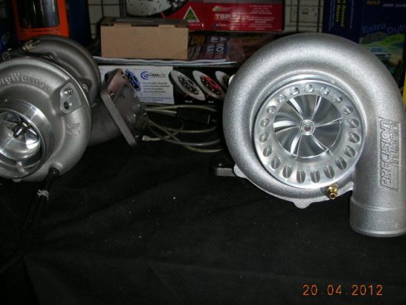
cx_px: 188
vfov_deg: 36.0
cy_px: 152
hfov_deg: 46.8
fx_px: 469
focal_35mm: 40
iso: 50
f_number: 3
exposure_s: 1/60.1
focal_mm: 5.8
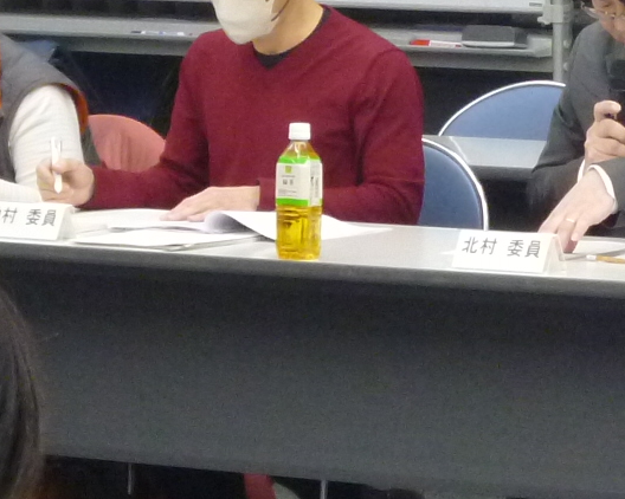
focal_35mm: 265
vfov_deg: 5.8
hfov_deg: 7.3
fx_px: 4900
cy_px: 21
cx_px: 613
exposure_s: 1/50
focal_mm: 10
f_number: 4.4
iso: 400
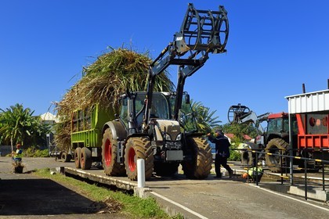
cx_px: 164
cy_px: 110
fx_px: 457
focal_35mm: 50
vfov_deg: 27.0
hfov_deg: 39.6
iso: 200
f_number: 14
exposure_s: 1/250
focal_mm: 50
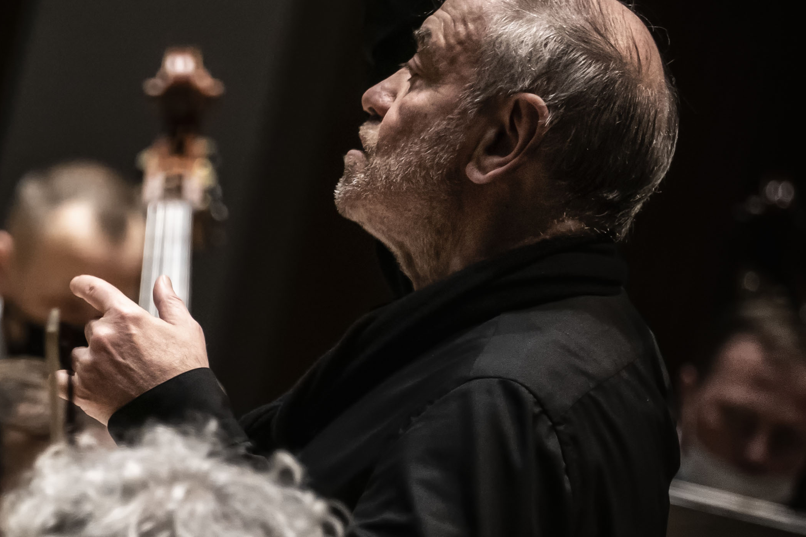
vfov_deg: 1.6
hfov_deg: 2.4
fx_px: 19317
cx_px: -16
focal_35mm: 863
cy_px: 395
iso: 2000
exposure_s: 1/250
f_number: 5.6
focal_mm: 300
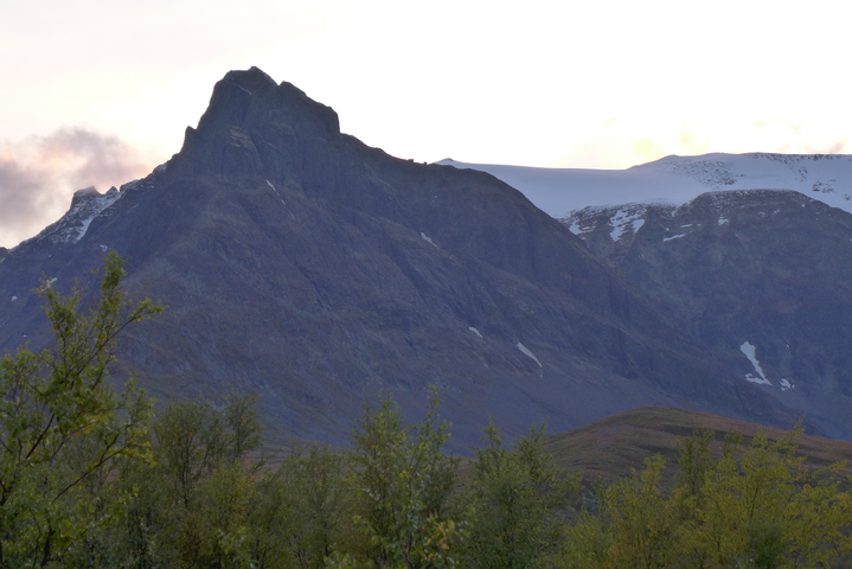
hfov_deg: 22.6
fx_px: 2131
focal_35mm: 90
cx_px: 426
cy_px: 284
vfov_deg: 15.2
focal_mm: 17.7
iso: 125
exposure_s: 1/125
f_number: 2.8
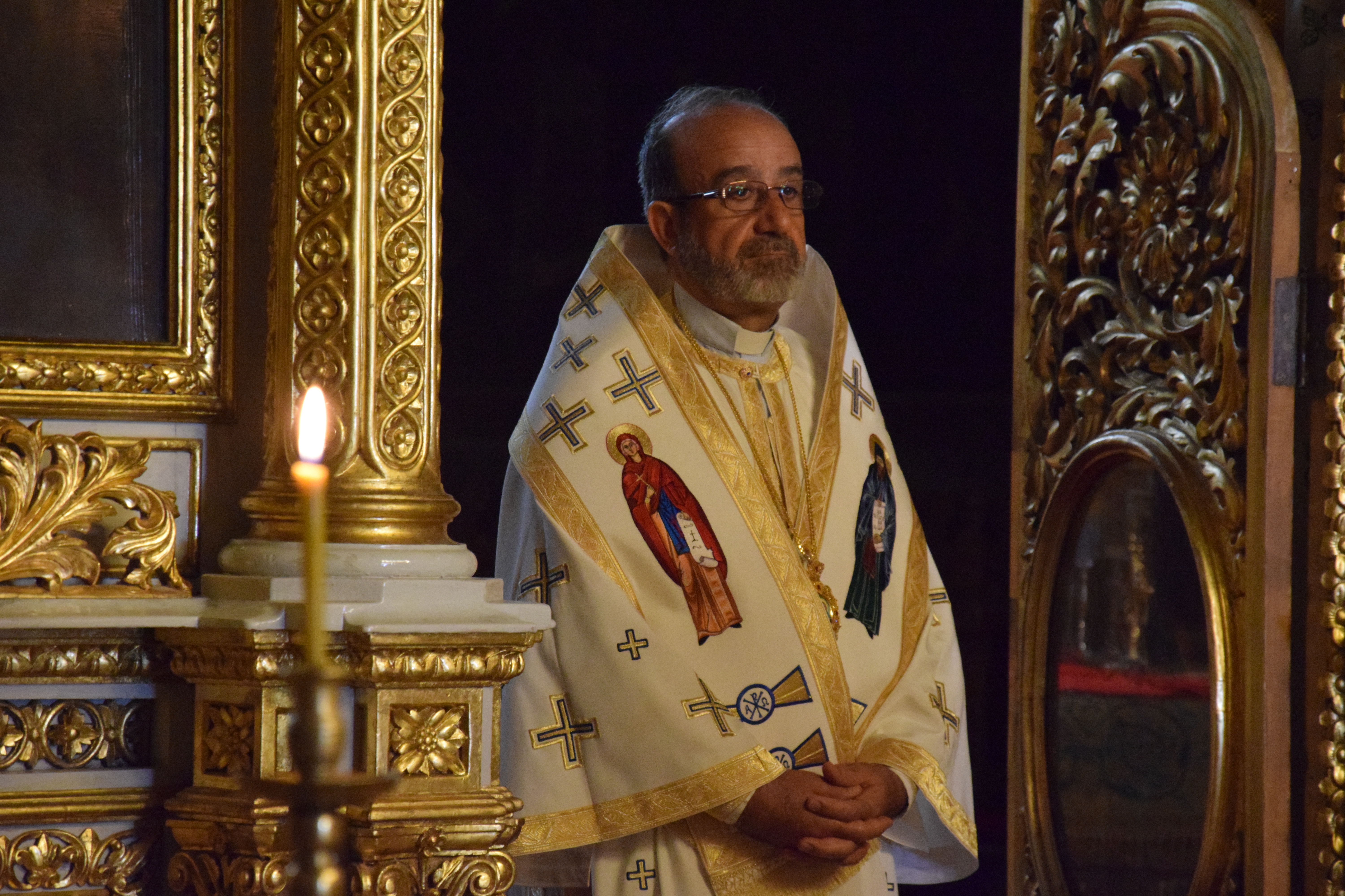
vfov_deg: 8.7
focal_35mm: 158
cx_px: 672
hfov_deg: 13.0
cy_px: 448
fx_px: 5884
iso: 6400
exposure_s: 1/40
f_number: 5.6
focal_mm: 105
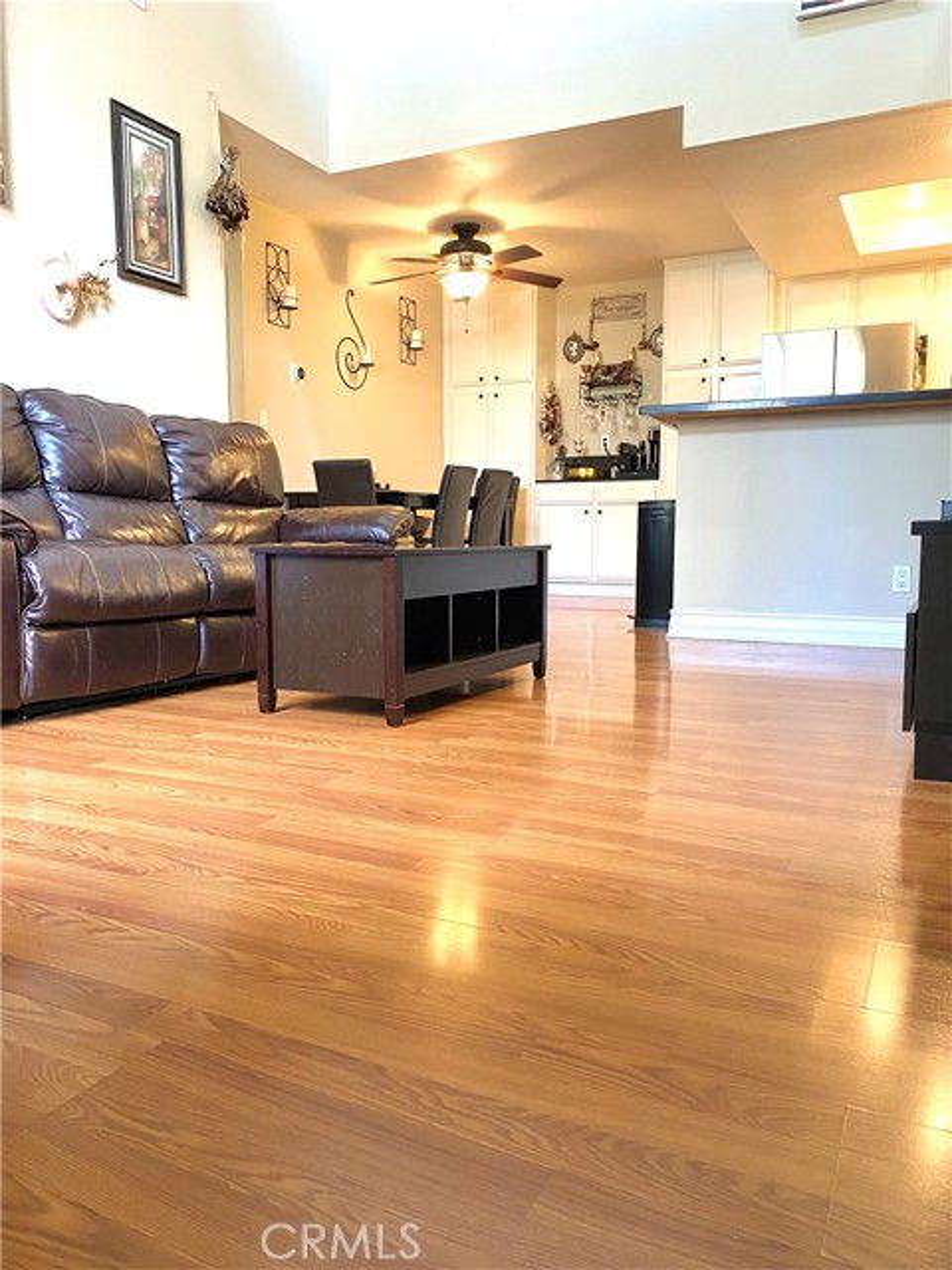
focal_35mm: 26
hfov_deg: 53.1
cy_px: 635
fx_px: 953
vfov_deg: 67.3
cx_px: 476
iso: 320
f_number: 1.8
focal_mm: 4.25
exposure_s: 1/60
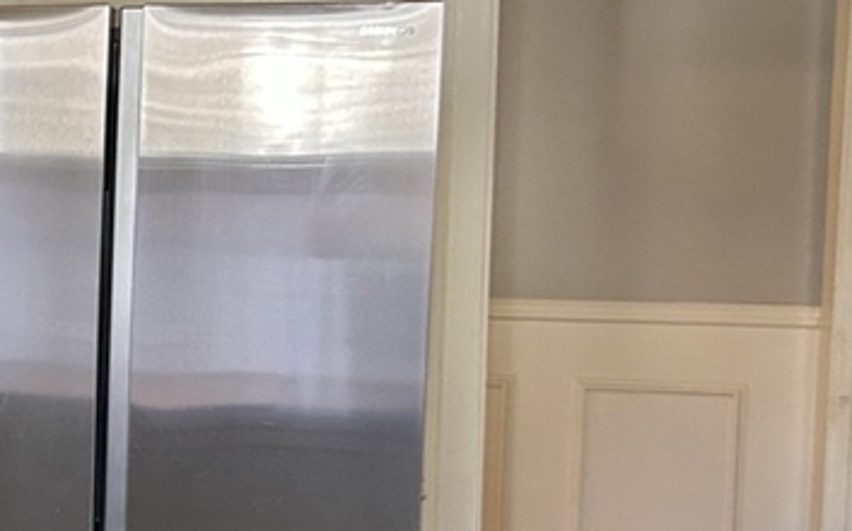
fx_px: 1856
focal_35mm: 80
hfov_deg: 22.8
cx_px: -280
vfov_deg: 16.3
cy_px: 282
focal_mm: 5.7
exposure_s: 1/120
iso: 100
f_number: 1.5
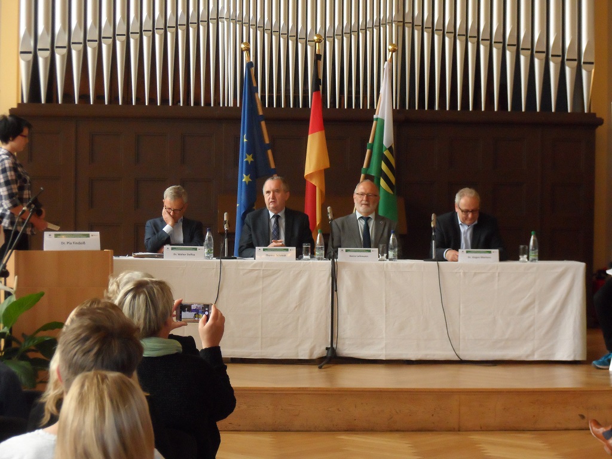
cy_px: 230
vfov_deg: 13.7
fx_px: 1909
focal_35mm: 108
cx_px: 306
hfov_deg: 18.2
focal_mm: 19.8
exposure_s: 1/60
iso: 480
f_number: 5.2
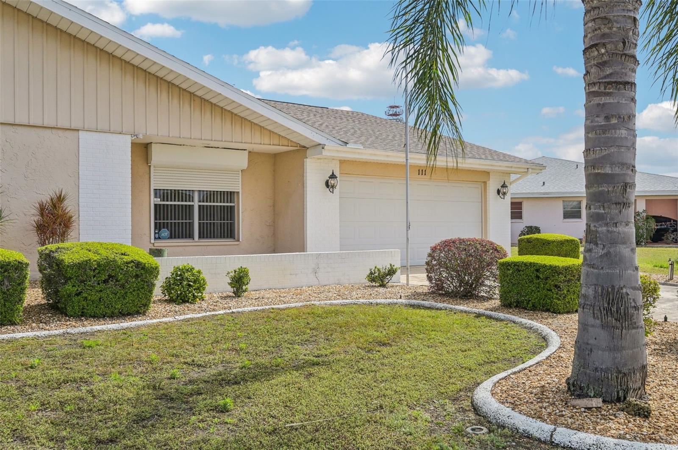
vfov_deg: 43.5
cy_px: 225
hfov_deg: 62.0
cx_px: 339
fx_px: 564
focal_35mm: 30
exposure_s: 1/1600
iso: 400
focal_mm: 30
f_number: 8
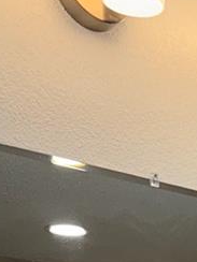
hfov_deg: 10.9
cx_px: 456
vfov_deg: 12.7
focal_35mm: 118
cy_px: 637
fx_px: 895
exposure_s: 1/278
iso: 80
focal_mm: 6.76
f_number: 1.78
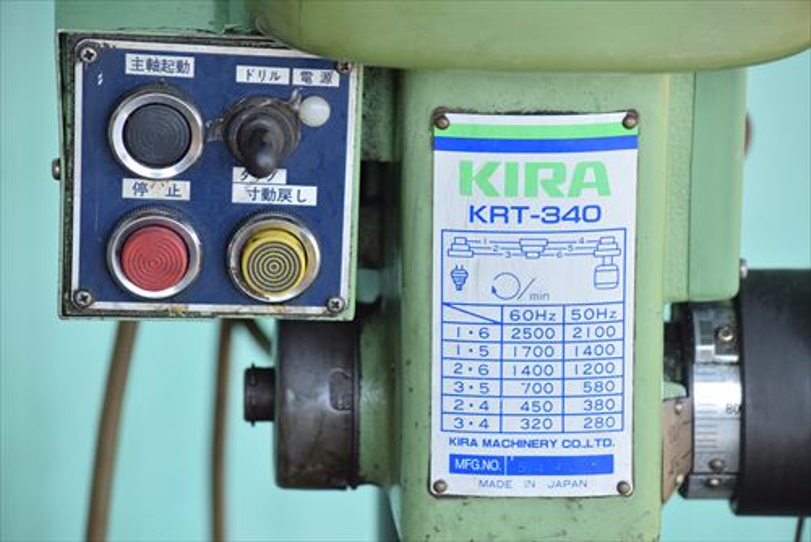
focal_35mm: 188
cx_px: 406
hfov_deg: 11.0
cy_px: 271
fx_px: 4226
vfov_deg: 7.3
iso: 1250
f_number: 6.3
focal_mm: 125
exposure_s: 1/640
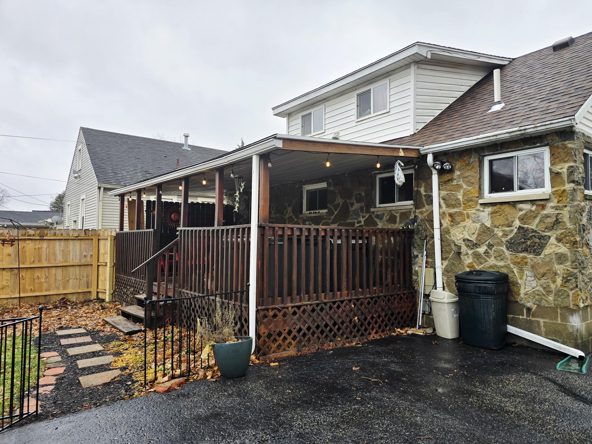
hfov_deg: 71.6
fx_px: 410
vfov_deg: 56.8
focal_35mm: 24
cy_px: 216
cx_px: 301
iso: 20
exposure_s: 1/120
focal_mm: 6.3
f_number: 1.7
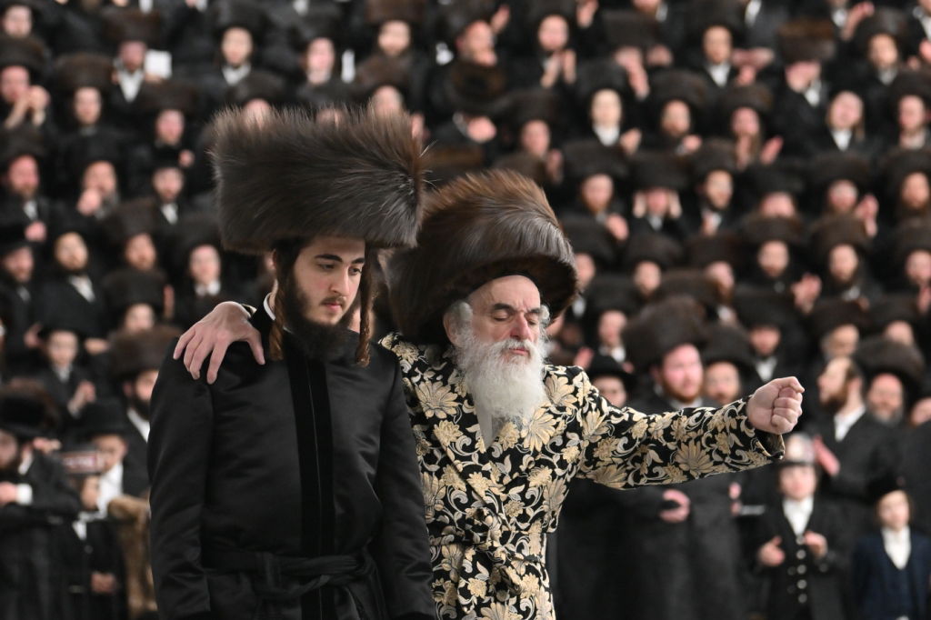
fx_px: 3671
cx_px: 466
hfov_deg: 14.5
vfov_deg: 9.7
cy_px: 310
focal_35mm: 142
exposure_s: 1/320
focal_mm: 95
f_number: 2.8
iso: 1600
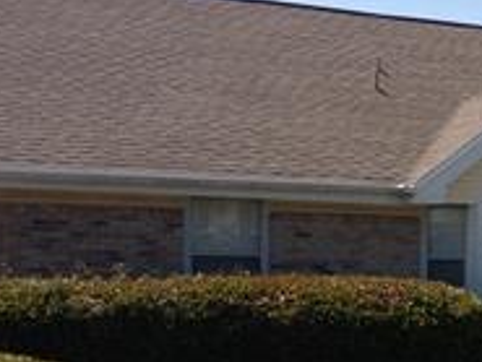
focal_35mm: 97
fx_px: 1352
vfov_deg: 15.2
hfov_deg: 19.1
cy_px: 284
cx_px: 584
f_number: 2.4
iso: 50
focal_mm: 4.28
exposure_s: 1/1783
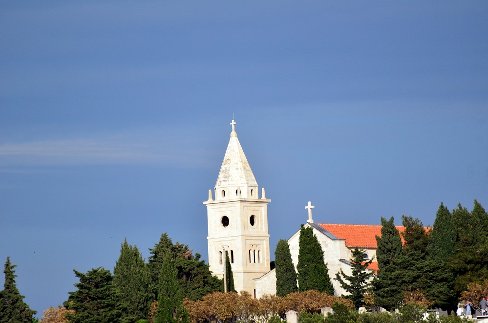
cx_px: 244
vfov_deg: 3.0
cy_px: 162
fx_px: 6085
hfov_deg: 4.6
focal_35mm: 450
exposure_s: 1/3200
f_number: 5.6
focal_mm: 300
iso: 800
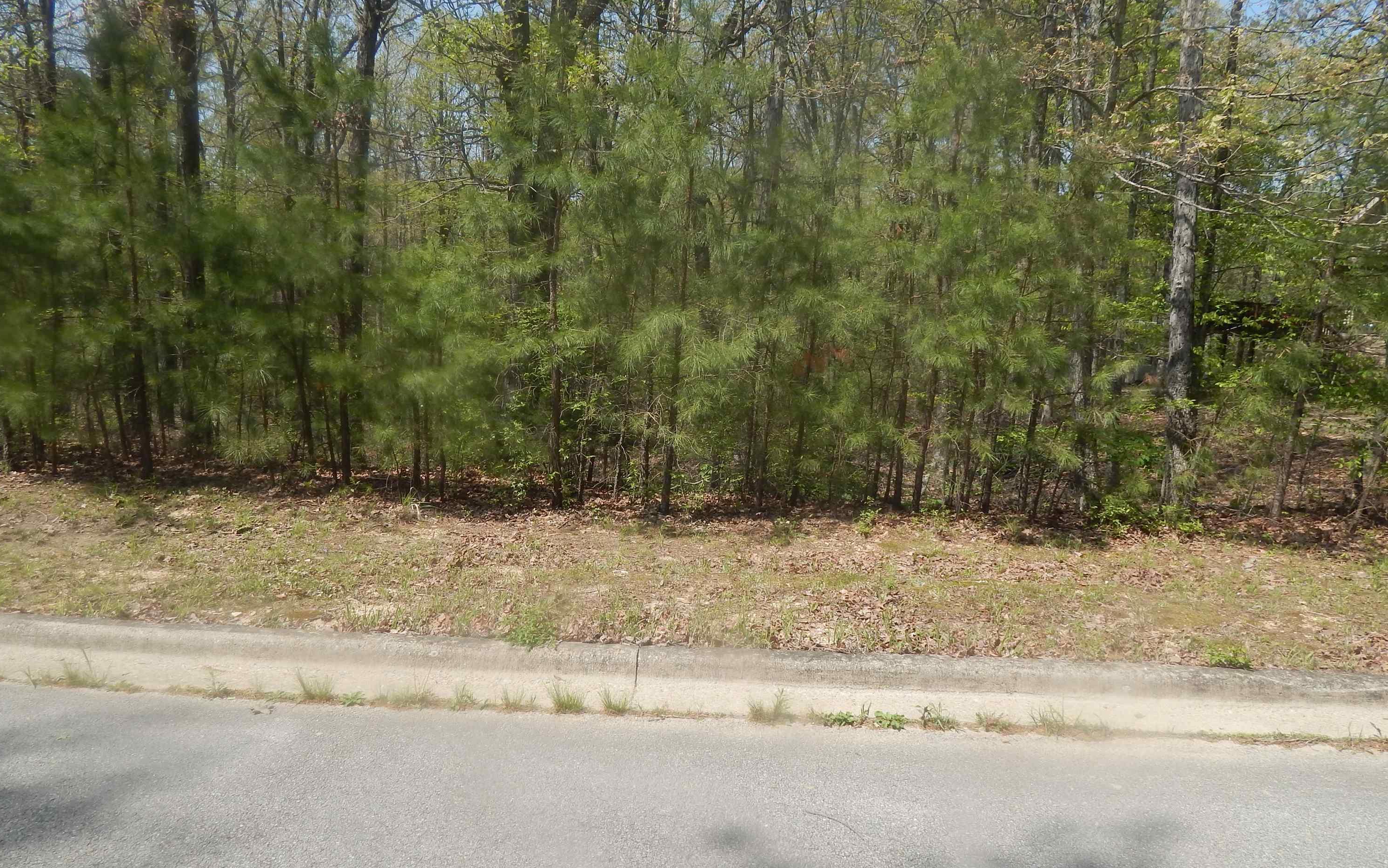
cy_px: 432
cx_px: 711
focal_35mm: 24
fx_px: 908
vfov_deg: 51.1
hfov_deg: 74.8
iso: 125
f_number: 6
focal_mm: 4
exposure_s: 1/400
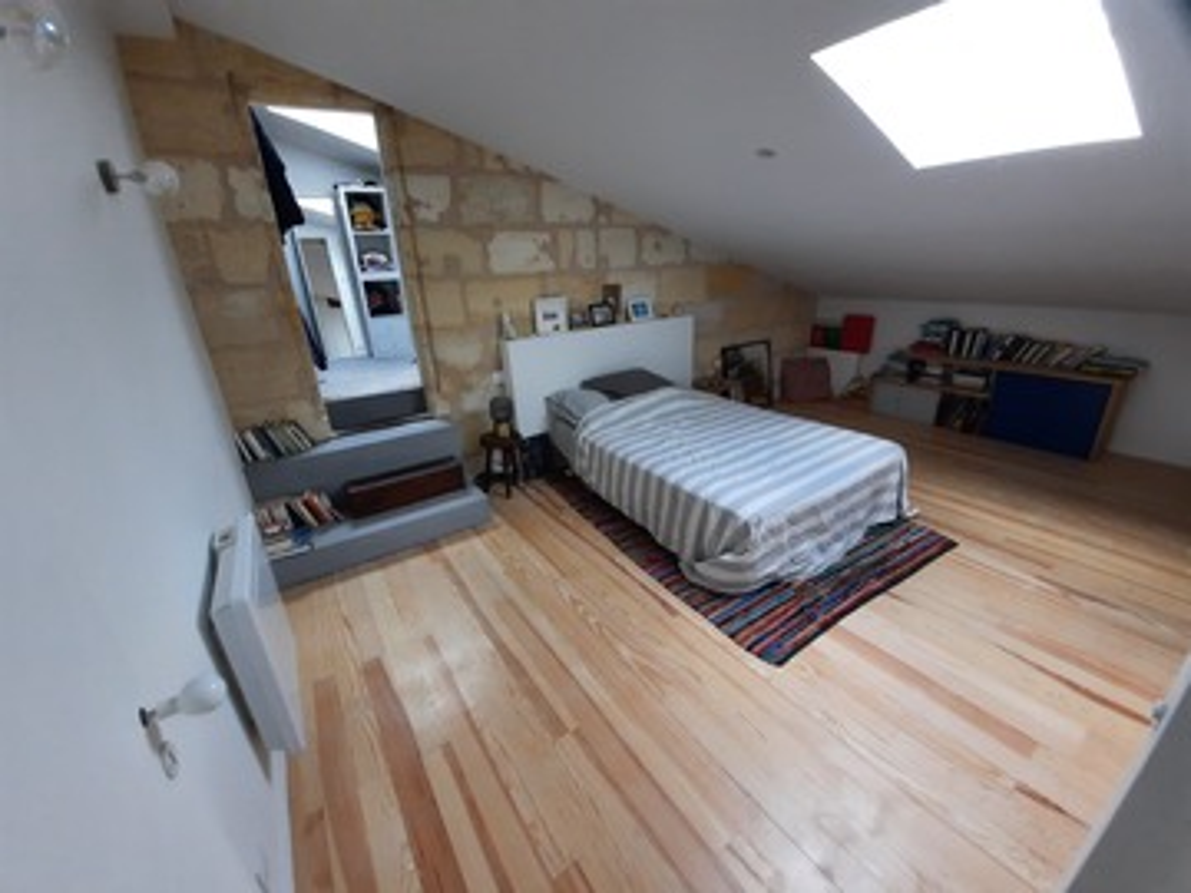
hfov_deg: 106.2
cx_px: 596
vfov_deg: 89.9
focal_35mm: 13
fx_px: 447
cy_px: 446
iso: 100
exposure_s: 1/50
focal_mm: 1.74
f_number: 2.2
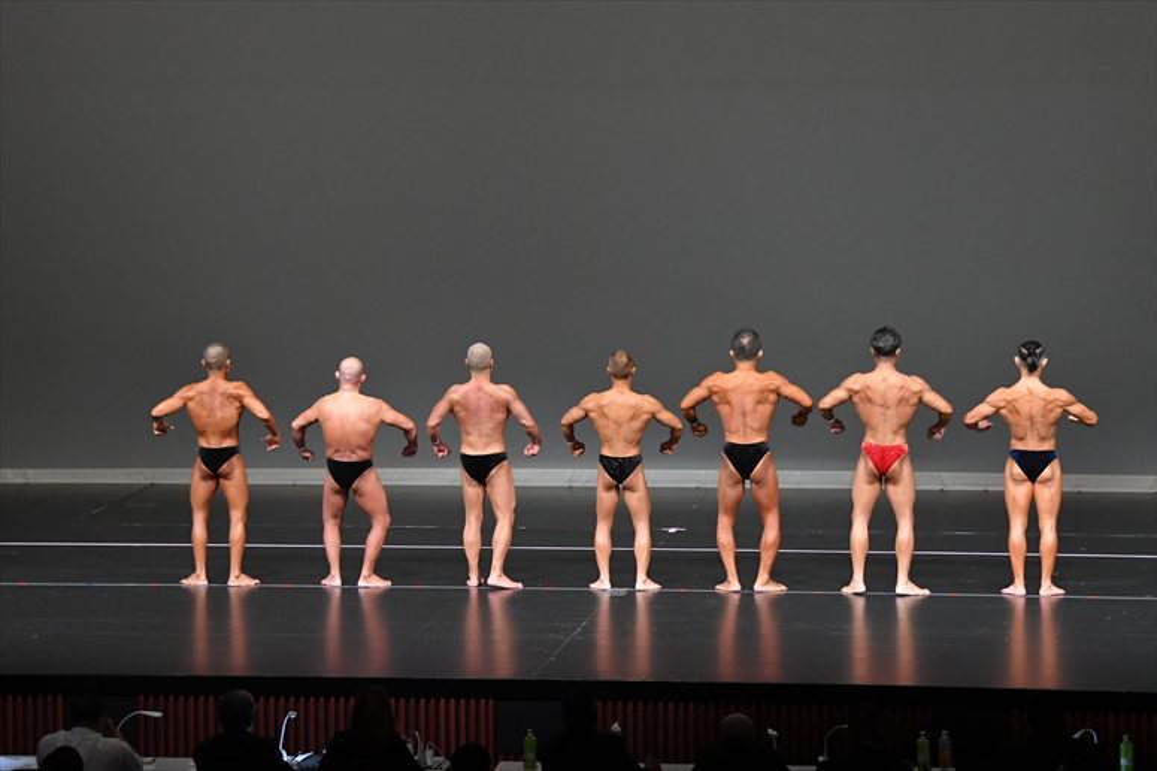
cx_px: 578
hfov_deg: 15.2
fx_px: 4337
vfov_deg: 10.2
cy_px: 386
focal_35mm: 135
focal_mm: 90
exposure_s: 1/400
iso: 4000
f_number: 5.6
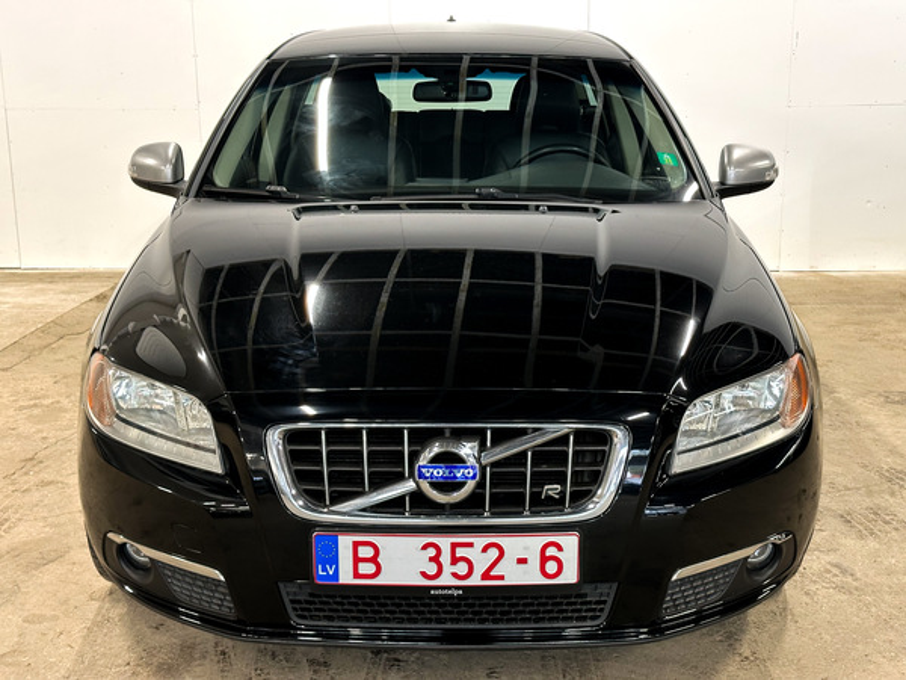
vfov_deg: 30.3
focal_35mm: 48
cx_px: 453
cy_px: 340
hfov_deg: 39.7
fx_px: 1256
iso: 200
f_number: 1.8
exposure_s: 1/35
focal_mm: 6.86
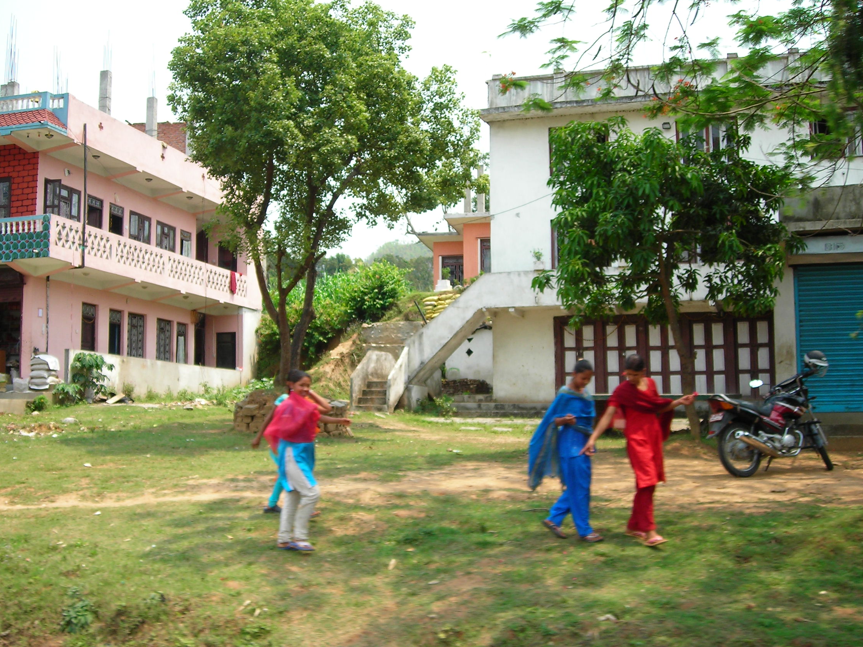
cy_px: 315
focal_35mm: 44
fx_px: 1097
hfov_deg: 42.9
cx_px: 405
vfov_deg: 32.9
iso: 50
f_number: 3.2
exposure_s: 1/220
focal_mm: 6.3
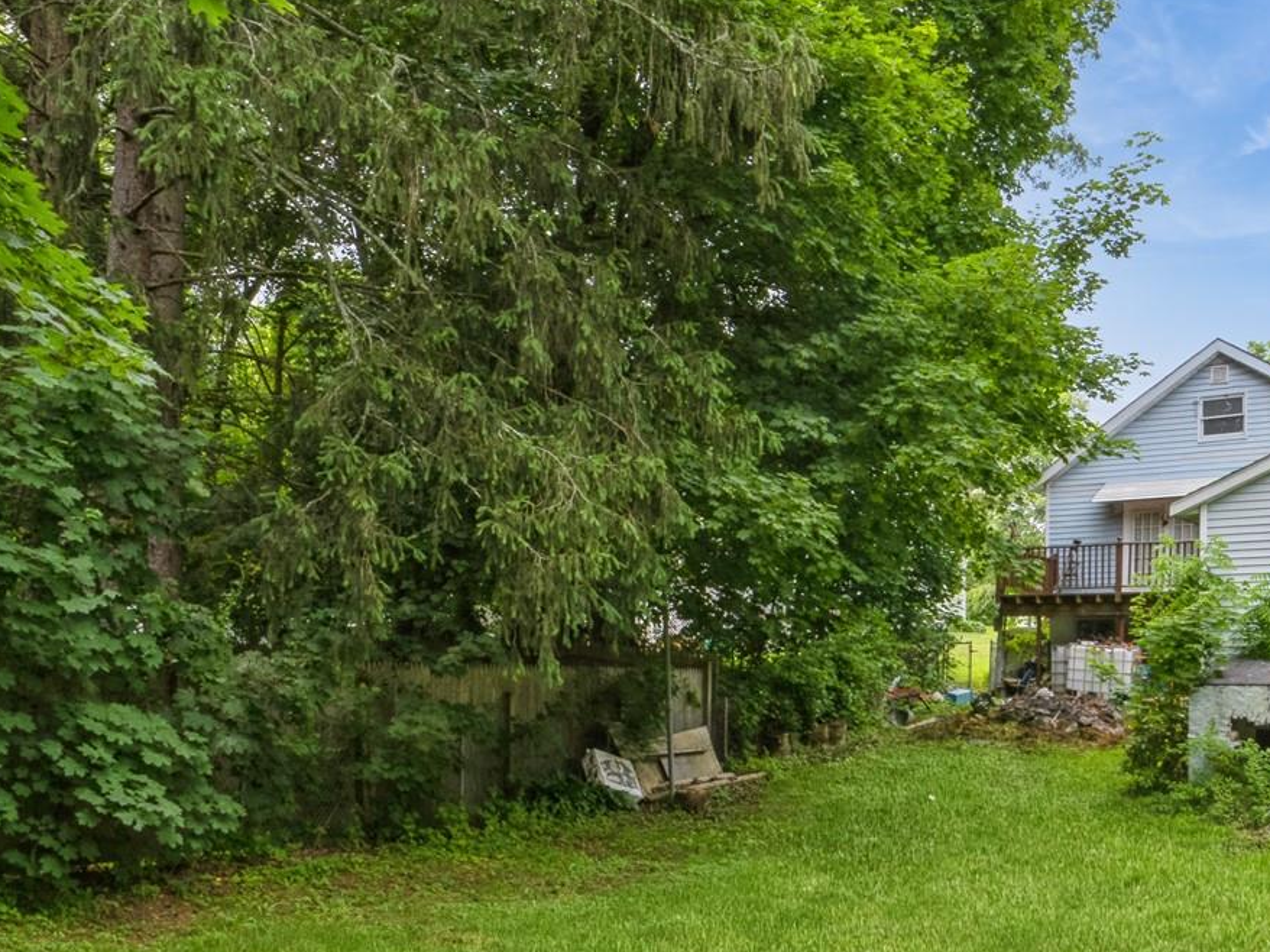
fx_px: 1540
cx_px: 665
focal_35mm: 42
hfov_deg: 44.8
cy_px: 734
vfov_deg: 33.5
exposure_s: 1/200
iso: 200
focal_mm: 9
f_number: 8
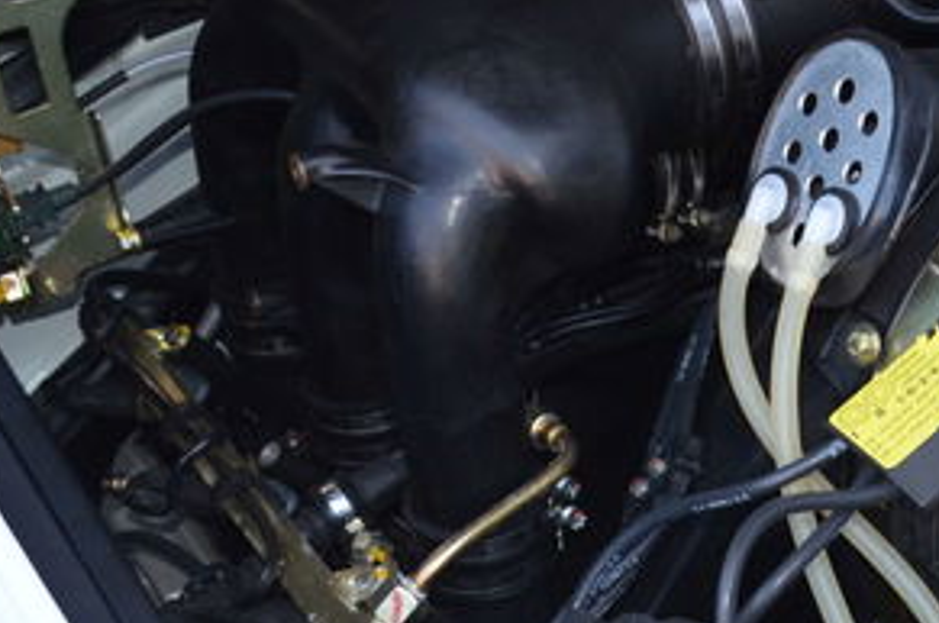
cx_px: 933
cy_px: 142
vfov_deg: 15.6
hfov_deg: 22.5
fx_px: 2265
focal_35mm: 87
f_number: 3.8
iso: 400
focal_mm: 22
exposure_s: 1/125
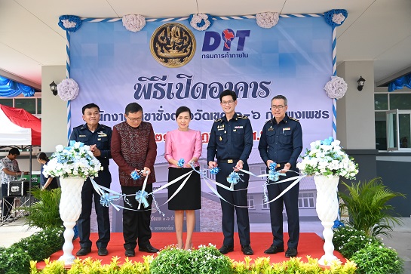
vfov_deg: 33.4
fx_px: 457
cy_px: 137
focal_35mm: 40
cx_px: 206
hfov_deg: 48.5
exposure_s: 1/8000
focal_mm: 40
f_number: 4
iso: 3200
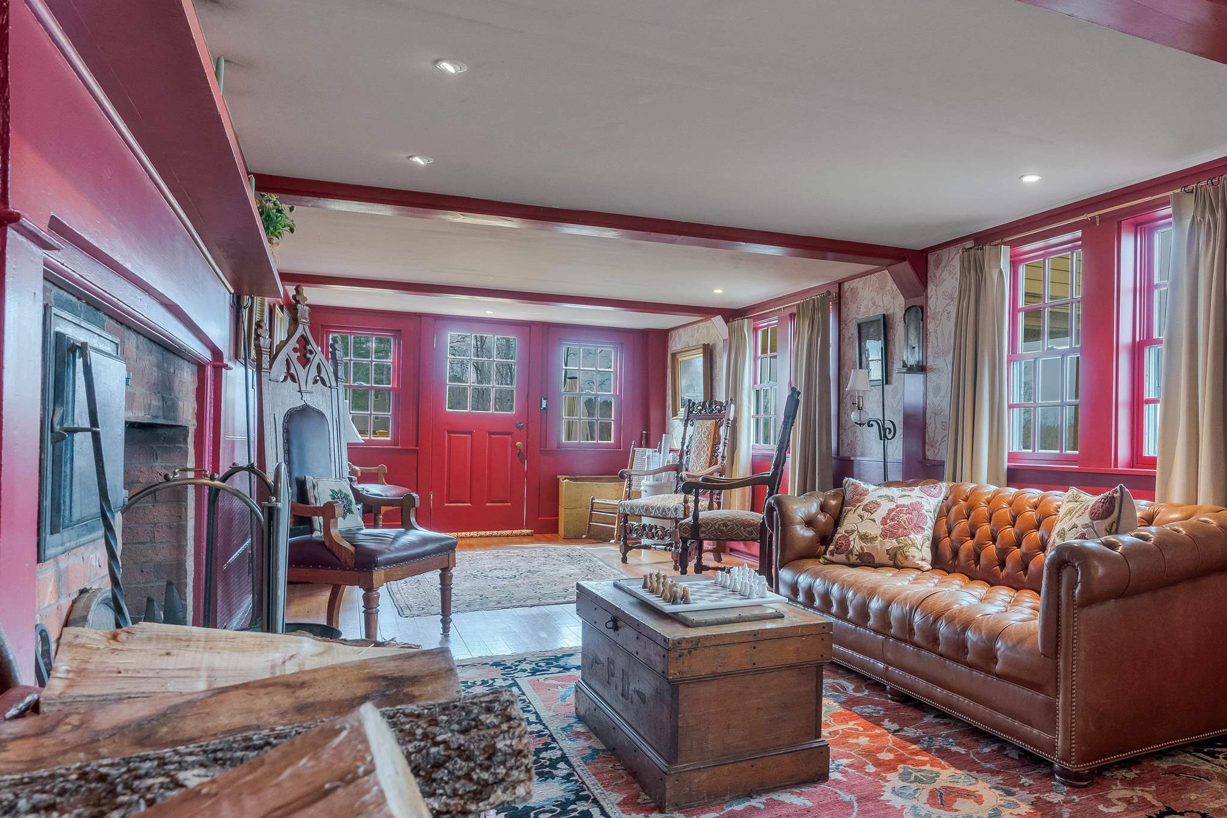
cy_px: 442
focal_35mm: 24
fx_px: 818
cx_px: 792
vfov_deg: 53.1
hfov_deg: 72.1
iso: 800
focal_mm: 16
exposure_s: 1/20
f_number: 8
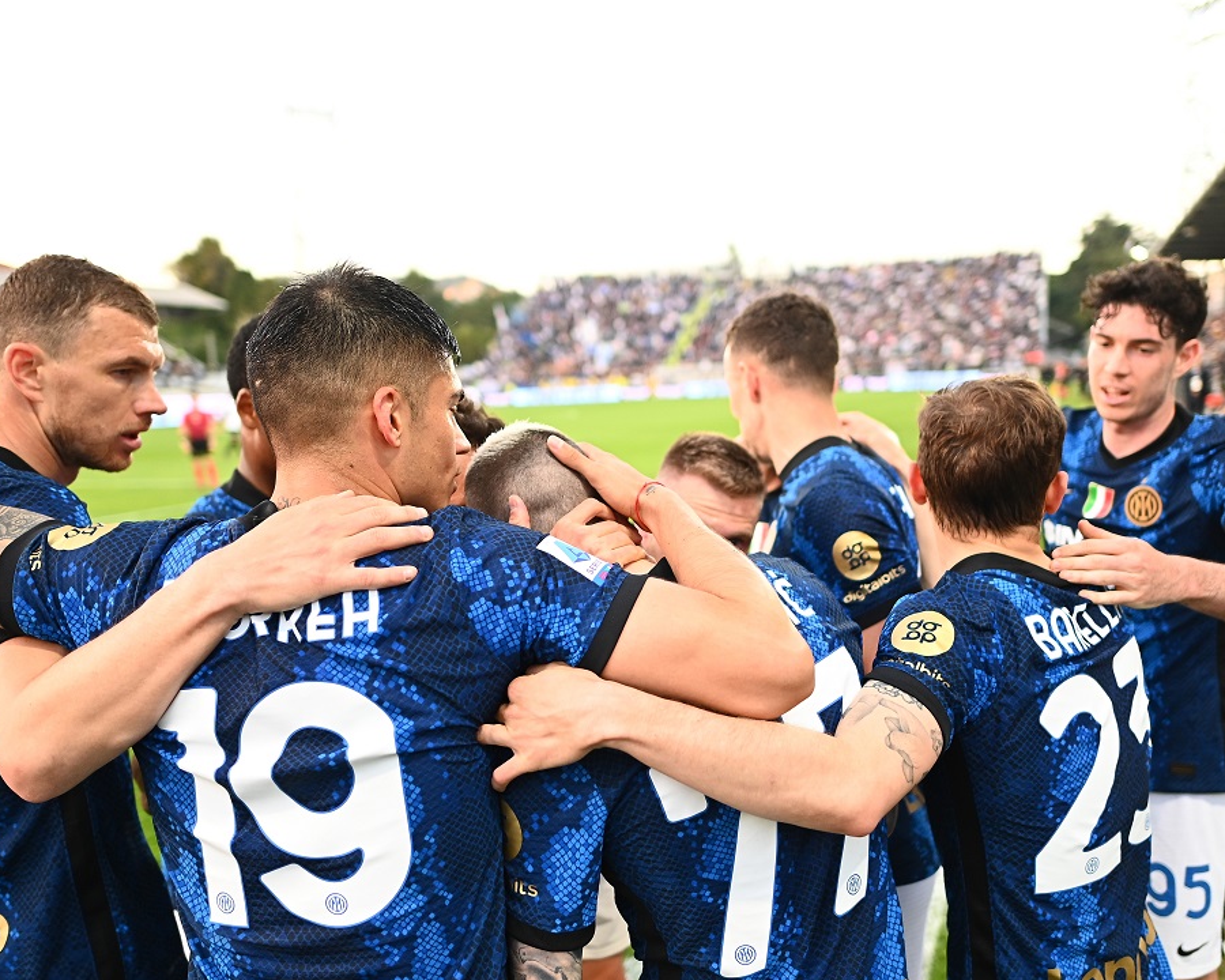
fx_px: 1160
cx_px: 637
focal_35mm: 32
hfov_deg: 55.6
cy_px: 527
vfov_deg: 45.8
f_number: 1.8
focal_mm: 24
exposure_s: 1/1250
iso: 900
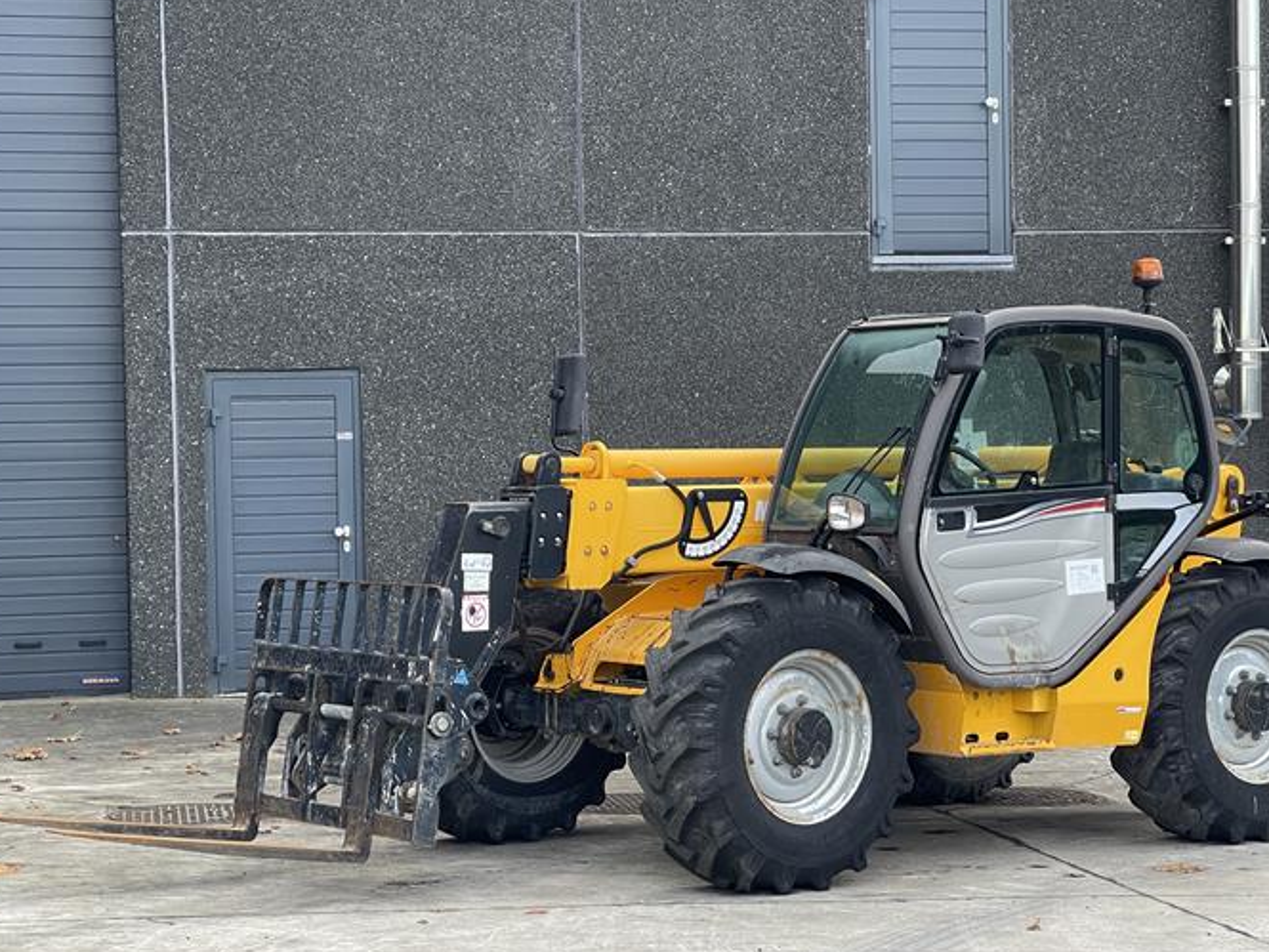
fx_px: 2823
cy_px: 481
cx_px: 674
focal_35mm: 77
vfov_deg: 19.1
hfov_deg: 25.3
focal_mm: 7.5
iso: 50
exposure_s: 1/99
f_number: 2.2
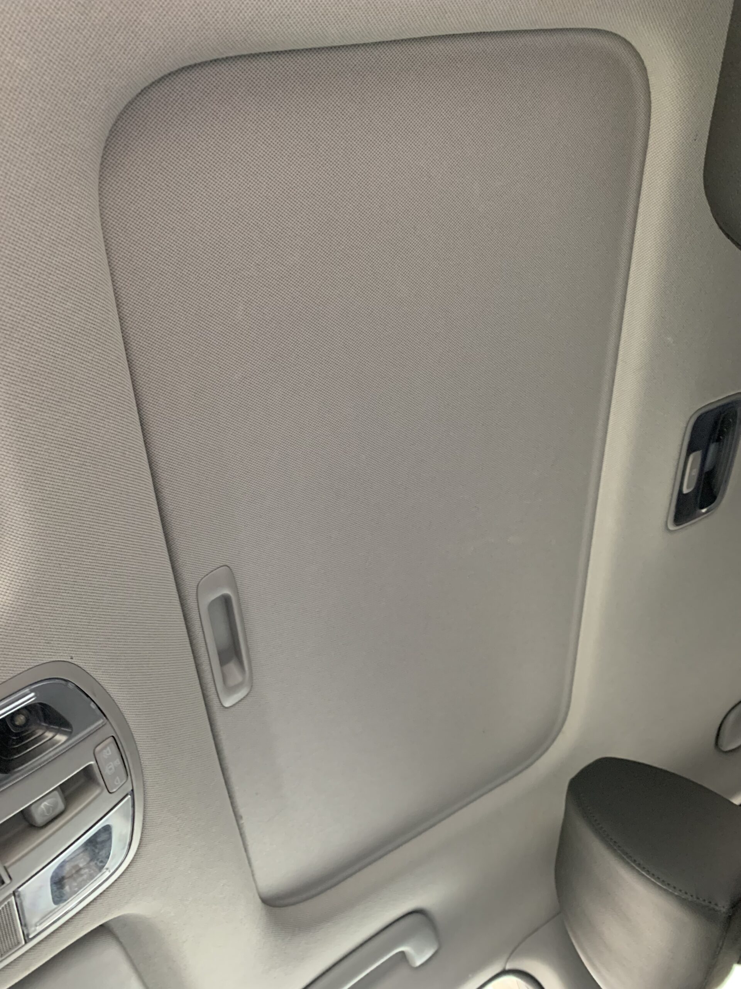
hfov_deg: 53.1
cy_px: 494
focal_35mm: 26
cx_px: 370
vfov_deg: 67.3
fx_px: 742
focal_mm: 4.25
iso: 400
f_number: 1.8
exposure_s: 1/40
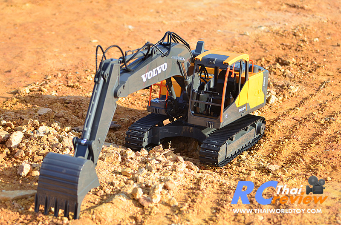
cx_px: 170
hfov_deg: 20.1
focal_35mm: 102
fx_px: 964
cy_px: 112
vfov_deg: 13.3
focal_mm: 68
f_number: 5.6
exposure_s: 1/250
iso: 100
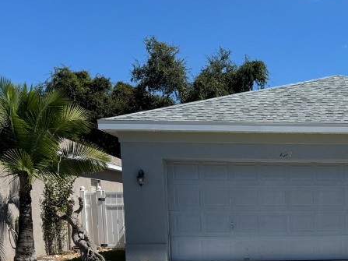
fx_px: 553
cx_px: 360
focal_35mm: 55
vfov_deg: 25.2
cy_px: 266
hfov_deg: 31.8
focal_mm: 6.76
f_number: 1.78
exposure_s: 1/9009
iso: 80
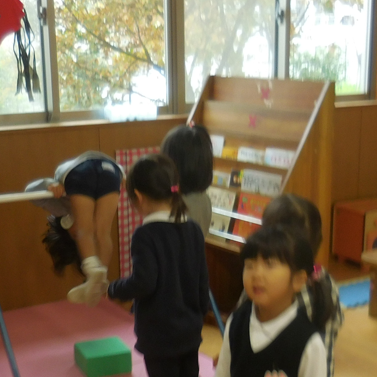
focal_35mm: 64
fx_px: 789
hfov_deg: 26.9
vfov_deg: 26.6
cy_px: 280
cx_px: 174
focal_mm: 4.5
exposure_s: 1/30
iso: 140
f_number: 3.3
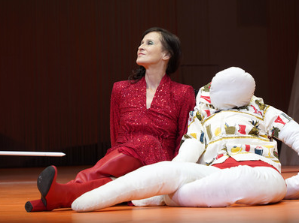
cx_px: 165
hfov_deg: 18.6
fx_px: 915
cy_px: 112
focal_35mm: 106
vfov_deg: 13.9
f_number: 6.3
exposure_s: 1/160
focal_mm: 97
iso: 800
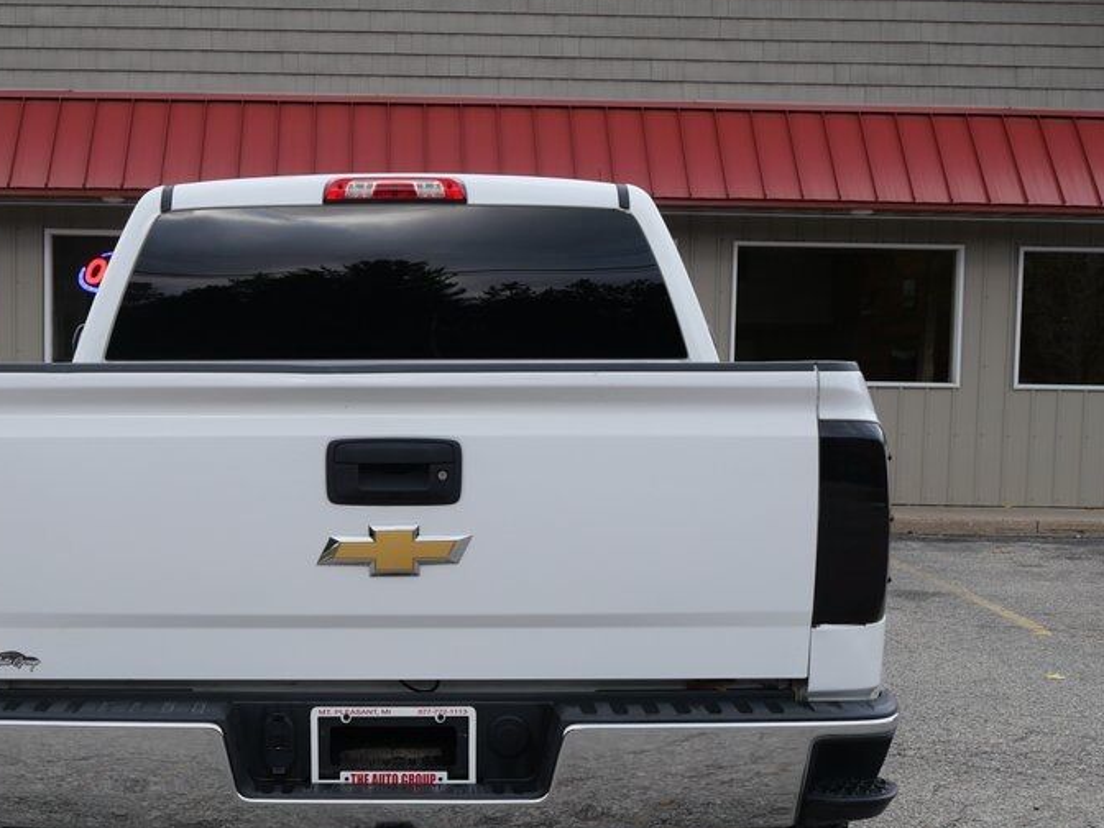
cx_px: 398
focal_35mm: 64
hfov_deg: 30.1
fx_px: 2041
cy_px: 606
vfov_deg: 22.7
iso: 200
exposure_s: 1/125
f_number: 5.6
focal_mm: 21
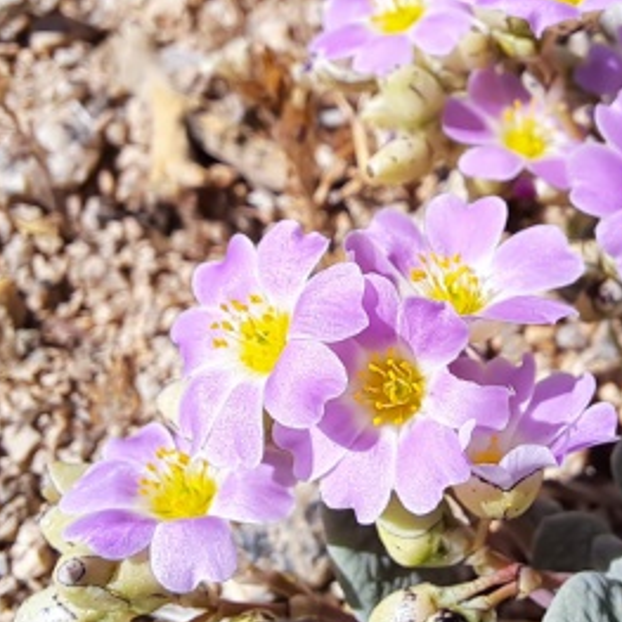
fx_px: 854
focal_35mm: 42
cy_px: 219
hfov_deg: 39.5
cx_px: 416
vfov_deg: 39.7
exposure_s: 1/1495
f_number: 2.4
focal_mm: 2.13
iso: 50
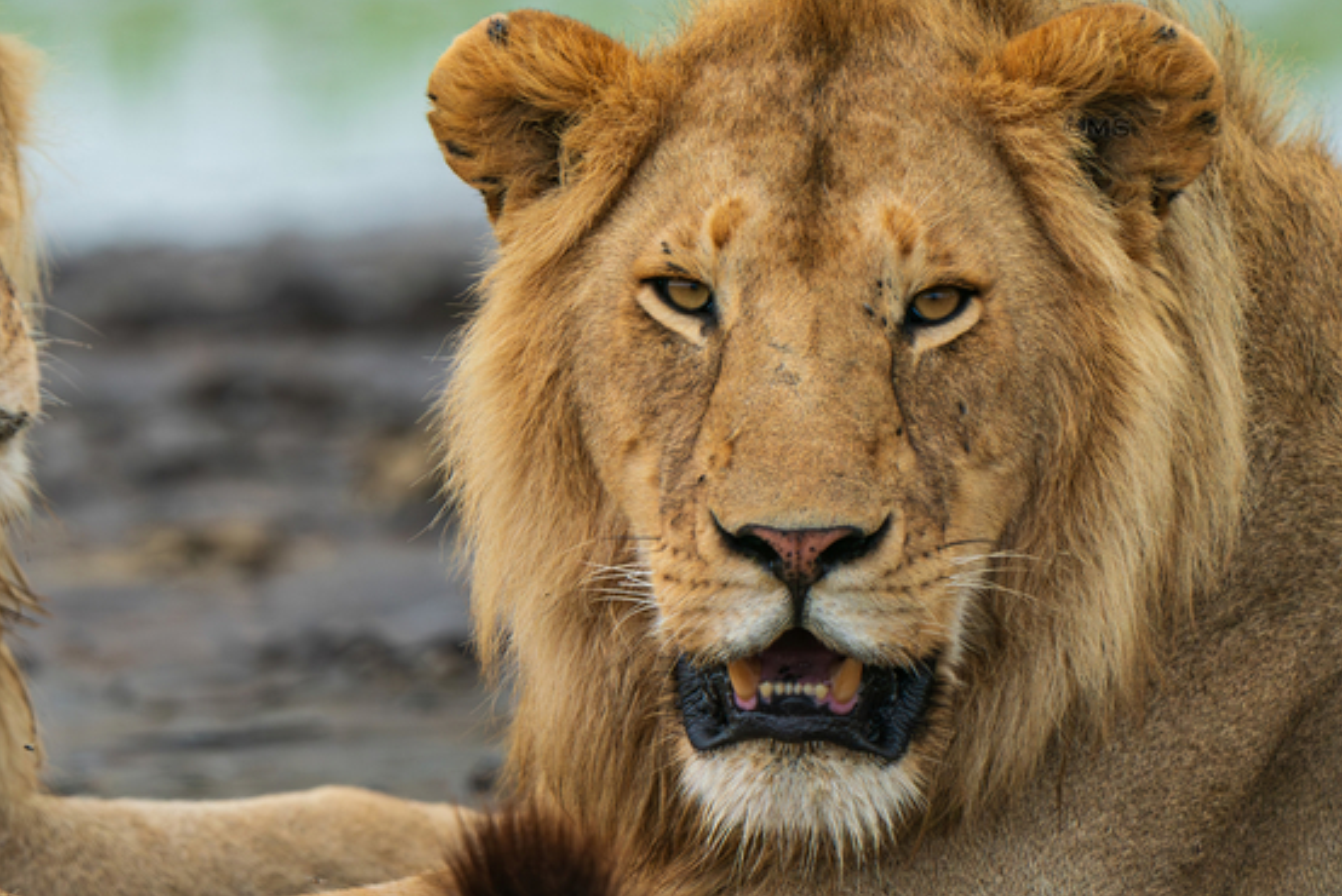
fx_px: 46023
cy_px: 99
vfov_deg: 1.1
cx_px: 438
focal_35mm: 1234
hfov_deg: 1.7
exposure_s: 1/3200
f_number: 4
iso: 500
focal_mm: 600
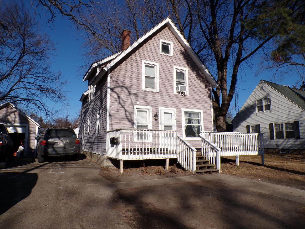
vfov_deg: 56.8
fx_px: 211
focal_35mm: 24
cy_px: 114
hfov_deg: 71.6
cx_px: 152
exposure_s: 1/680
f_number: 5.8
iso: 100
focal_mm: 4.3
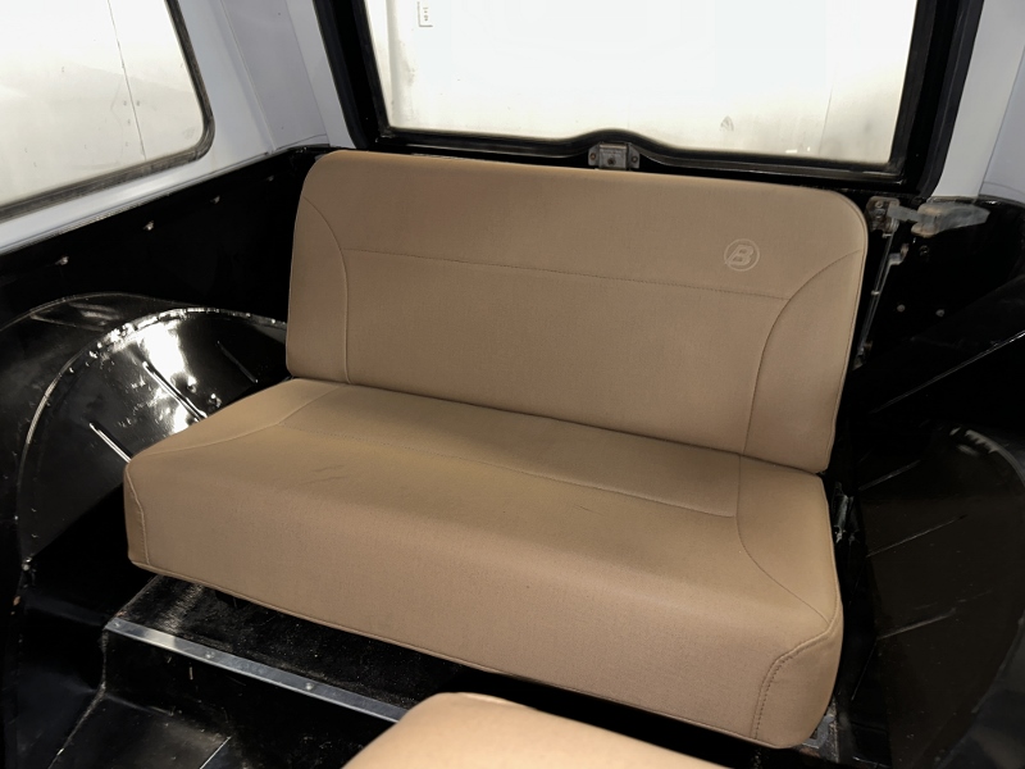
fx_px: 711
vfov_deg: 56.8
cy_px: 384
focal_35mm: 24
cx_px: 512
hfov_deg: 71.6
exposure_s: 1/4
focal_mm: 6.86
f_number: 1.78
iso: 80
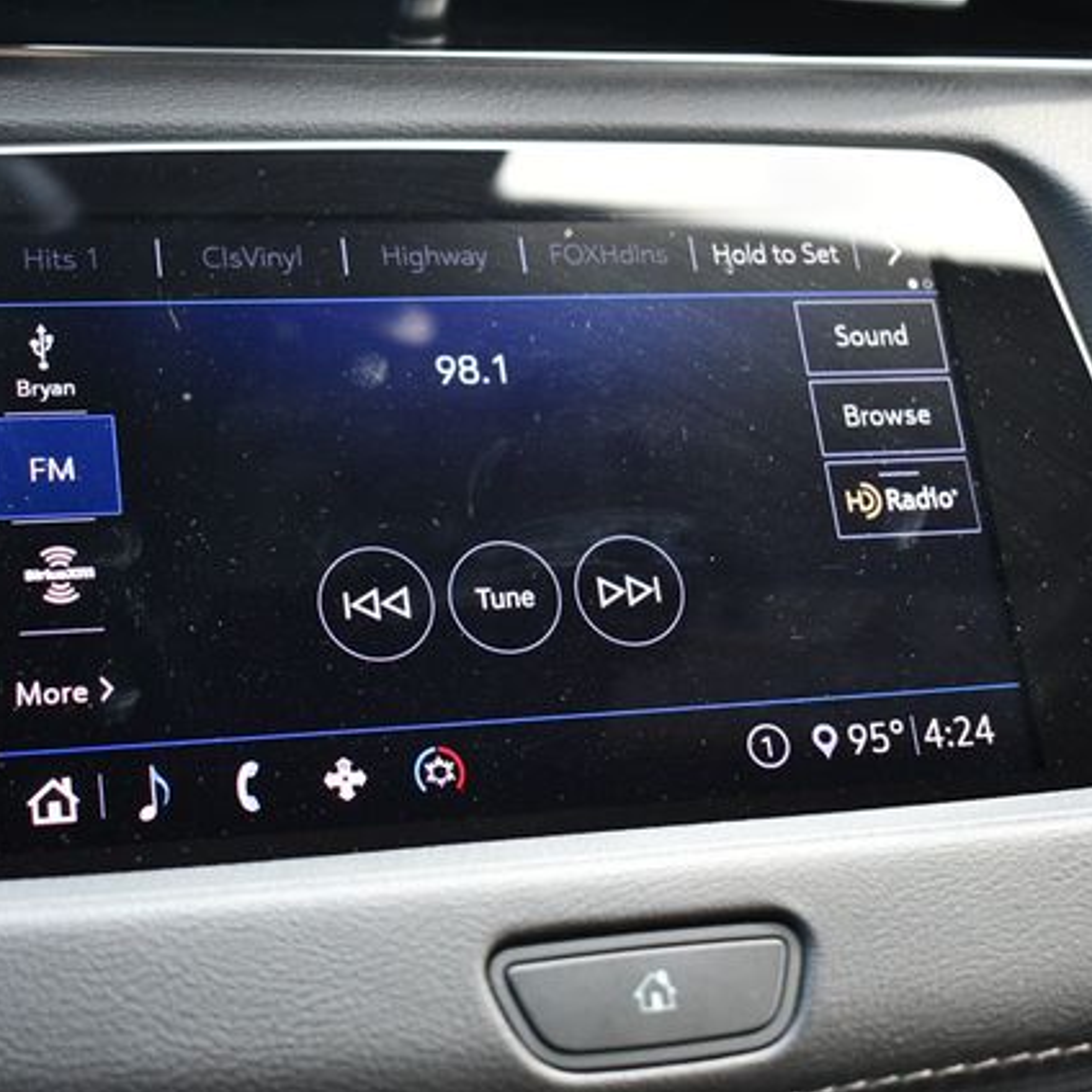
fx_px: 2106
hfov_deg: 29.0
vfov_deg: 29.1
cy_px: 546
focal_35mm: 59
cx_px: 440
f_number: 4.2
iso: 800
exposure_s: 1/160
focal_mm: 31
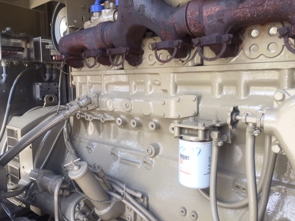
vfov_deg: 46.8
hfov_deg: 60.0
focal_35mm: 30
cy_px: 112
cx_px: 147
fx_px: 256
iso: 32
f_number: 2.2
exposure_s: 1/120
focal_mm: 4.15
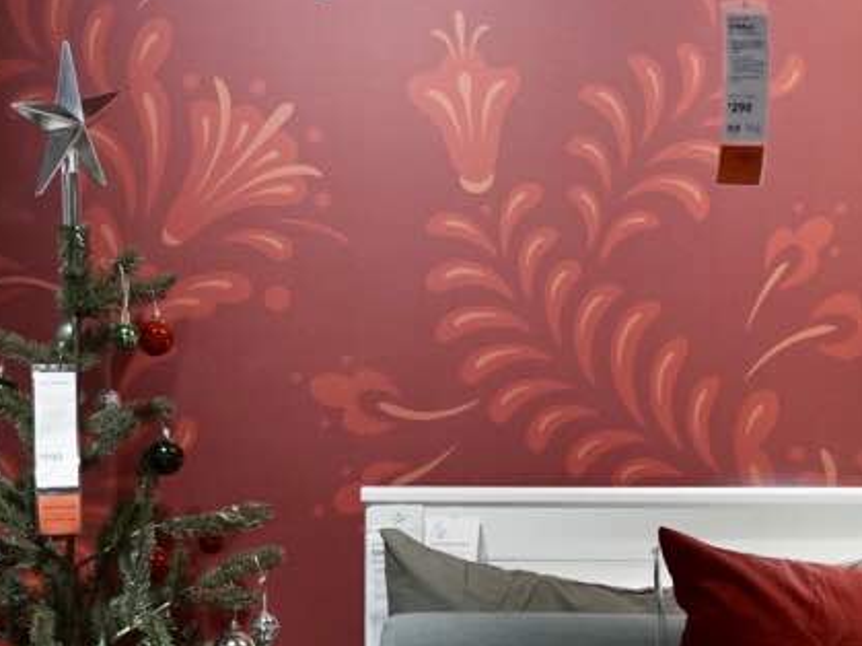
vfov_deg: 7.3
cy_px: 381
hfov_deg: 9.7
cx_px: 693
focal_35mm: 204
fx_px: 5079
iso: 800
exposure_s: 1/160
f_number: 4
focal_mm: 55
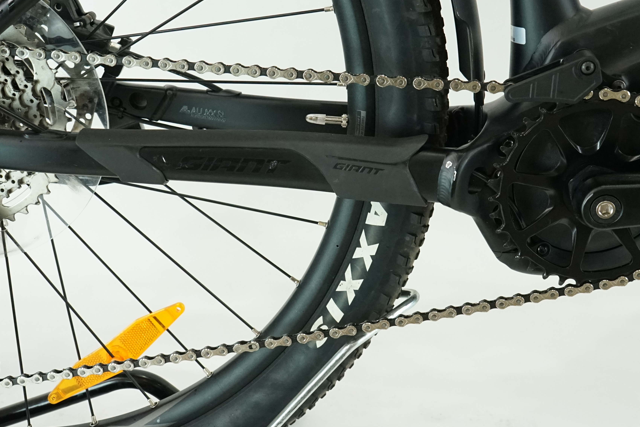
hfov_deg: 37.5
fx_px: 942
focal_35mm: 53
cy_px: 157
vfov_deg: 25.4
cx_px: 348
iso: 3200
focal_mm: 30
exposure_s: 1/200
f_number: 8
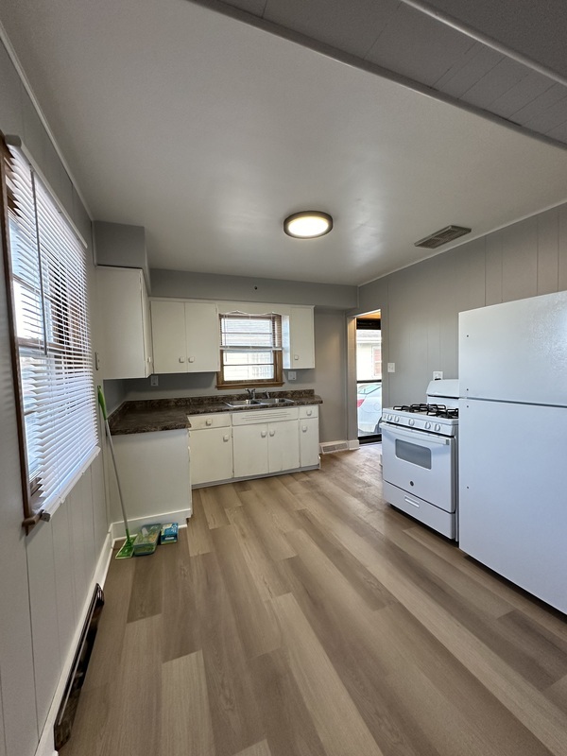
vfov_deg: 102.1
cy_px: 378
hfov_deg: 85.7
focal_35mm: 14
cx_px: 284
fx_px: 306
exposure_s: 1/120
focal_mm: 2.22
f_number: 2.2
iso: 250
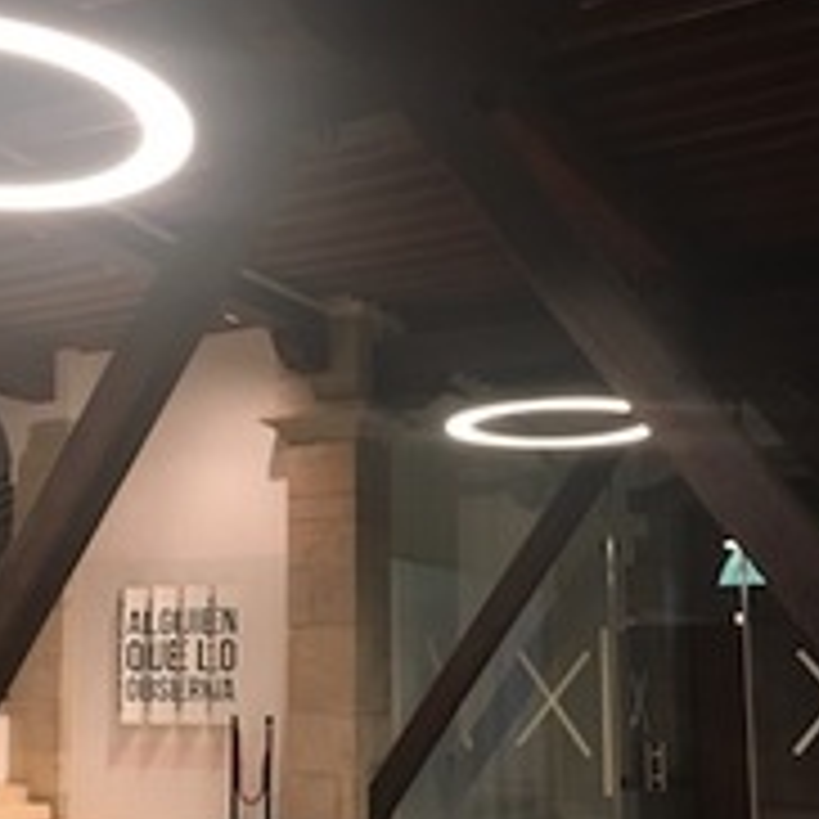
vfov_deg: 34.5
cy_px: 524
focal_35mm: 49
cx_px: 306
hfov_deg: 34.5
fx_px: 1312
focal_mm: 4.15
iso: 200
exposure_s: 1/20
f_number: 2.2
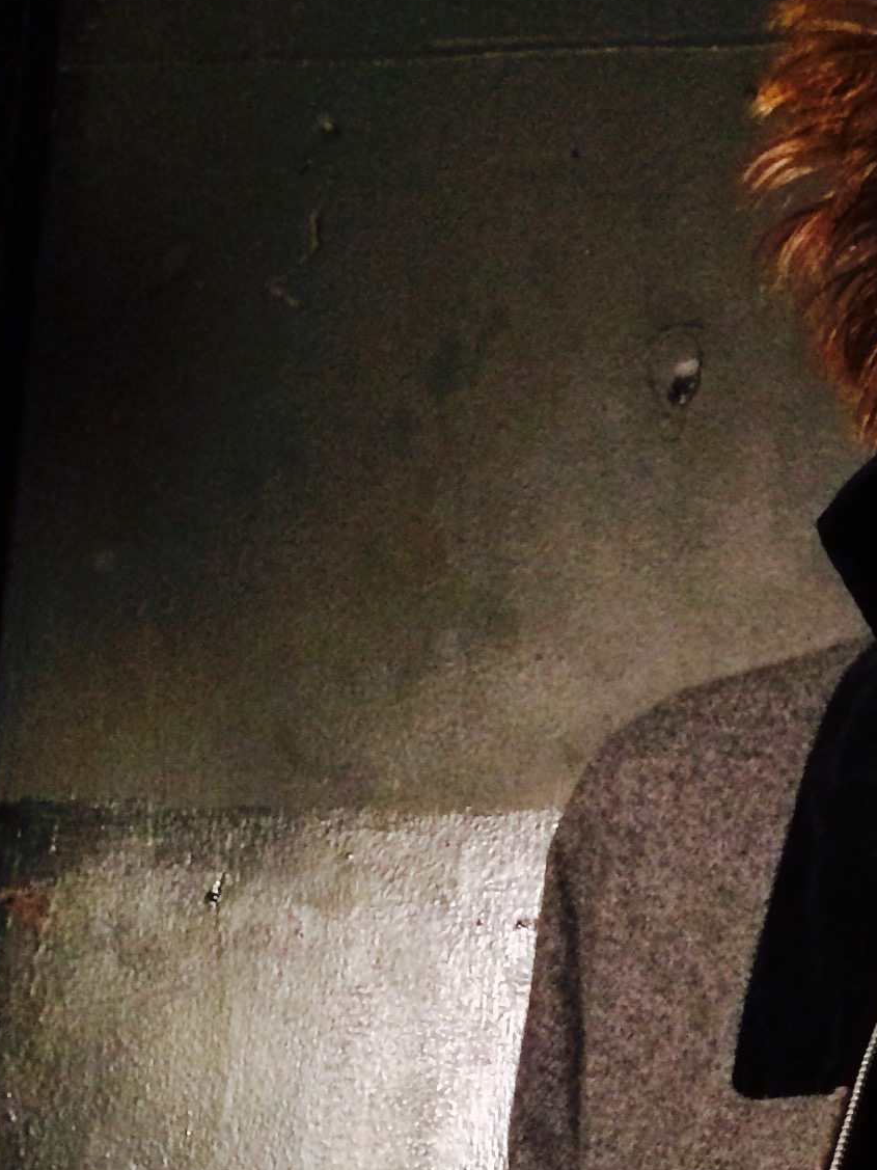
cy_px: 1180
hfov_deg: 16.3
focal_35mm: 84
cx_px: 1242
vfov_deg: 22.4
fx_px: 2838
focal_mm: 4.15
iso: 320
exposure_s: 1/15
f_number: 2.2
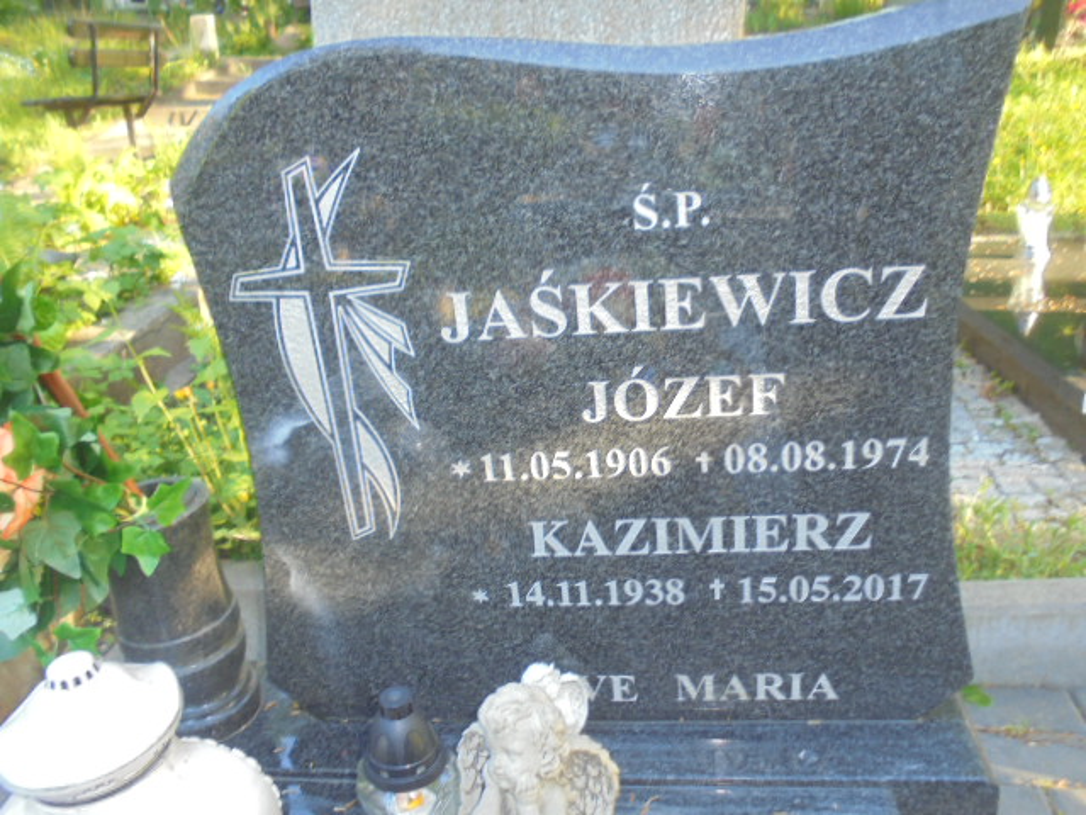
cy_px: 408
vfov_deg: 48.2
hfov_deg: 61.7
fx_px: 910
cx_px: 543
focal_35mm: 29
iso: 100
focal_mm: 5.3
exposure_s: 1/30
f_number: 3.7
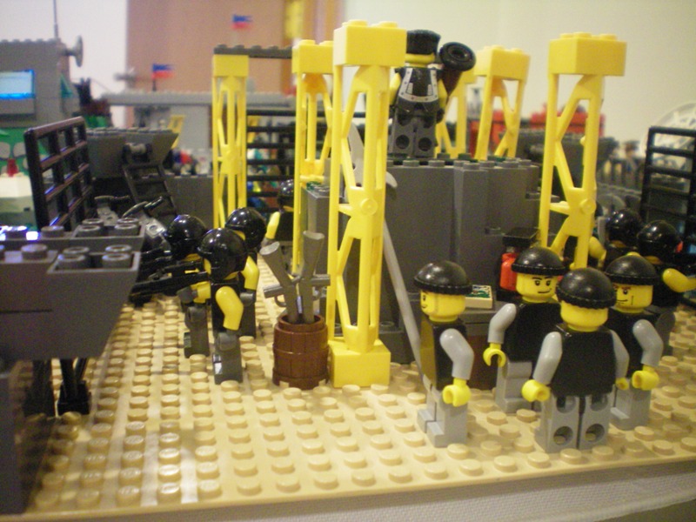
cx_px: 348
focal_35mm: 38
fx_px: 764
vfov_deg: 37.7
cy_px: 261
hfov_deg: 49.0
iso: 400
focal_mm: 6.3
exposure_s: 1/13
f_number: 3.1
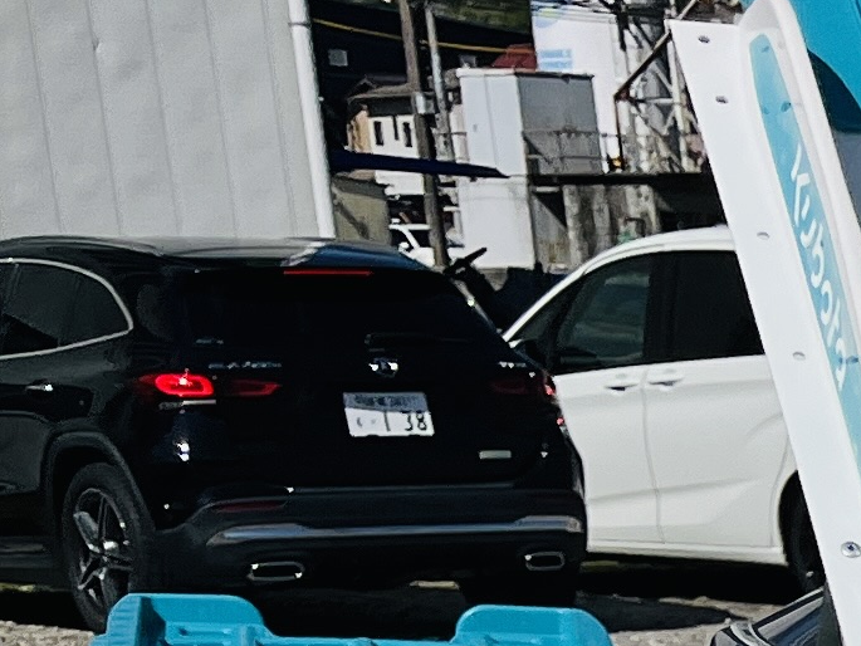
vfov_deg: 8.7
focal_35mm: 153
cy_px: 1631
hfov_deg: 10.2
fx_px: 3806
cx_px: 2386
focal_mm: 5.1
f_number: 1.6
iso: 50
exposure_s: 1/15152
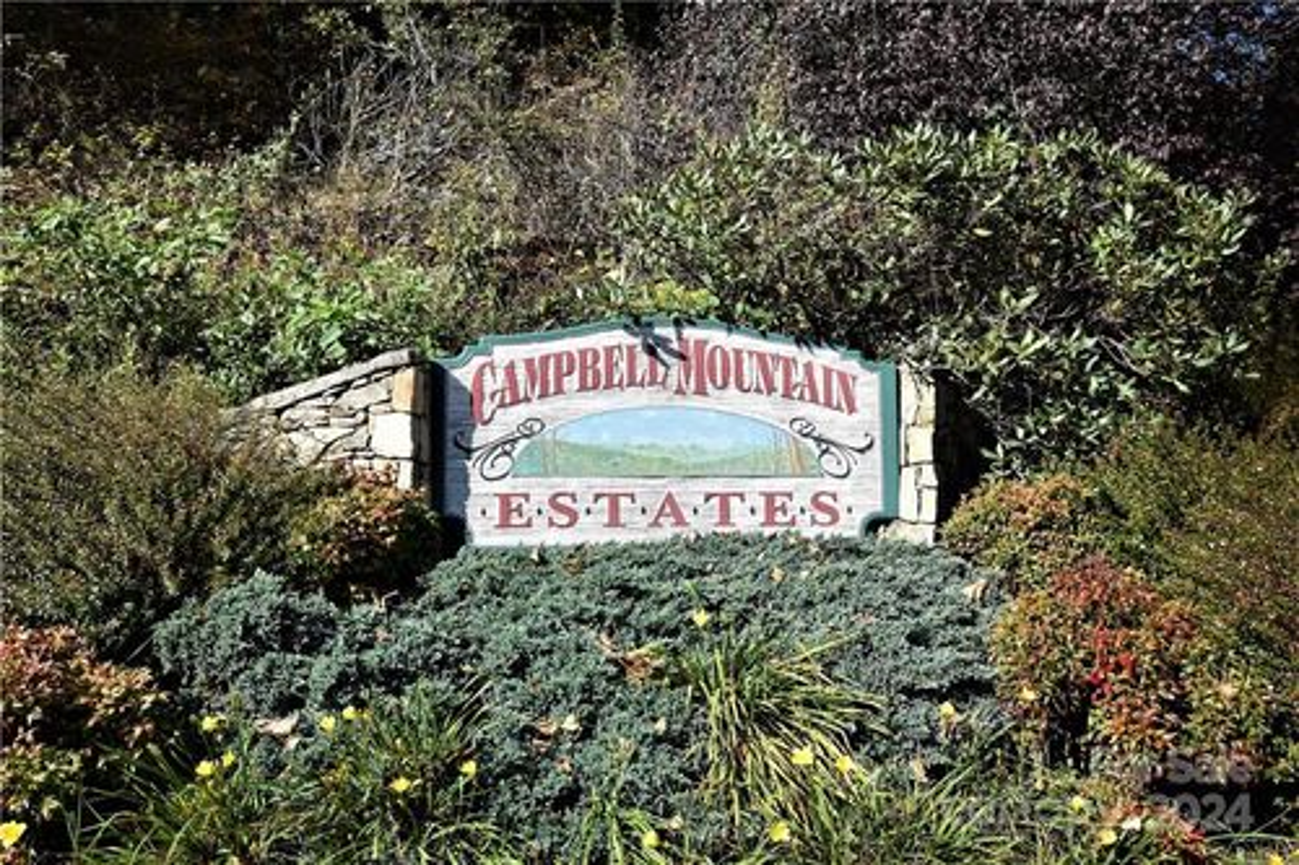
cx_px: 650
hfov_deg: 61.9
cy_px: 432
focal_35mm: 30
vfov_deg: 43.6
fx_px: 1082
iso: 280
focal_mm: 20
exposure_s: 1/250
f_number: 8
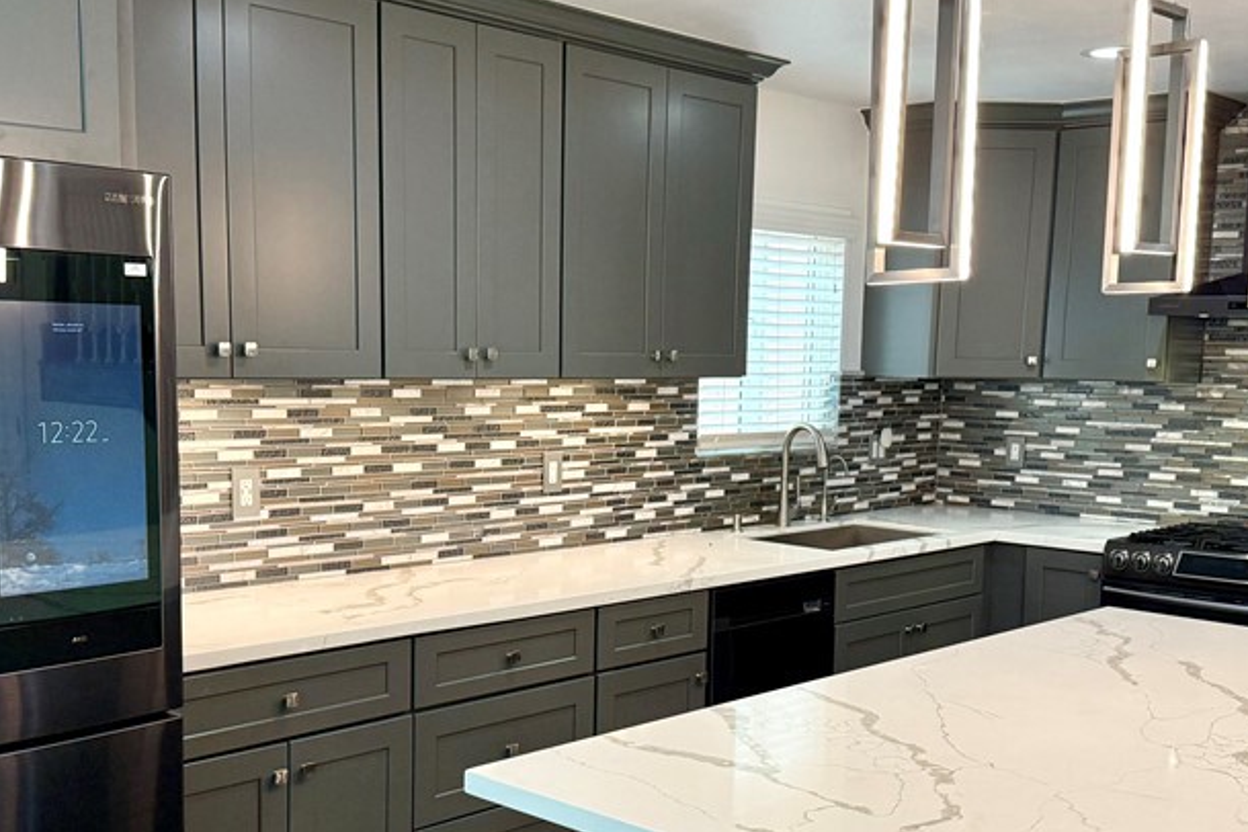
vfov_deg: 31.7
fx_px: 1456
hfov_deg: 46.4
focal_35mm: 42
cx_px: 621
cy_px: 539
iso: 200
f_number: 1.78
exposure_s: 1/208
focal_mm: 6.76
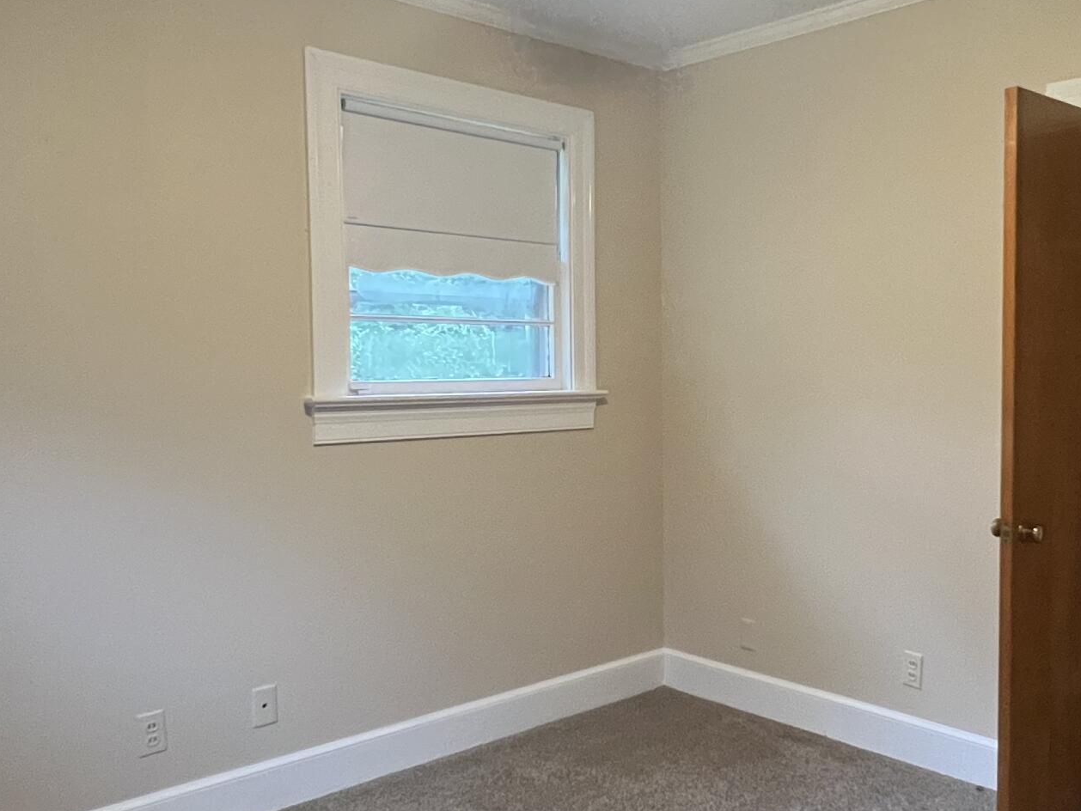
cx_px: 680
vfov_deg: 45.5
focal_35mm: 31
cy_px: 411
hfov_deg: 57.6
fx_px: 968
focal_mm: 1.57
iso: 640
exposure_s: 1/60
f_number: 1.8
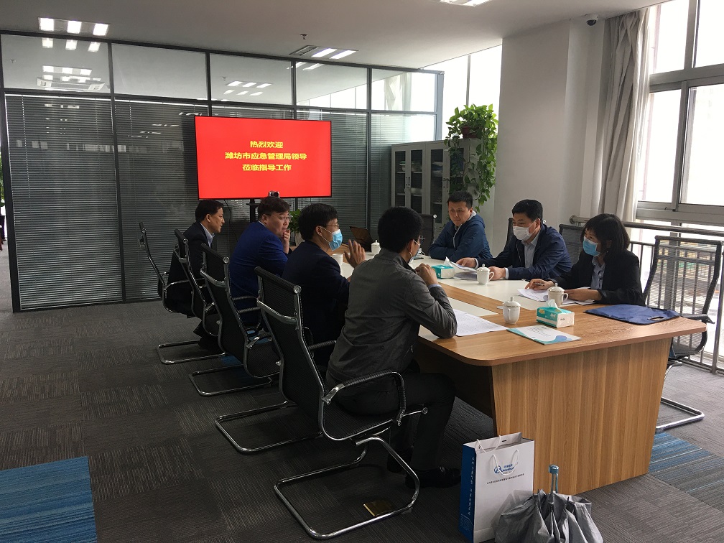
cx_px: 362
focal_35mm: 29
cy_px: 272
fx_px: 607
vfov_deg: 48.2
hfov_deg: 61.7
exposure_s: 1/17
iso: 32
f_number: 2.2
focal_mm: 4.15
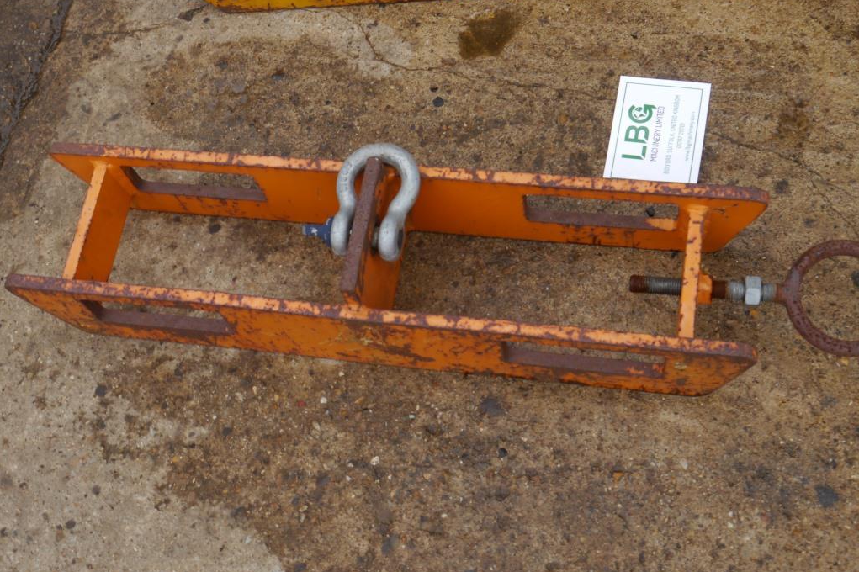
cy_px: 315
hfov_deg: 41.1
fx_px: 1145
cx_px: 429
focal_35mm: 48
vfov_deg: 28.0
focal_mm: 23
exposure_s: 1/160
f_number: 6.3
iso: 160
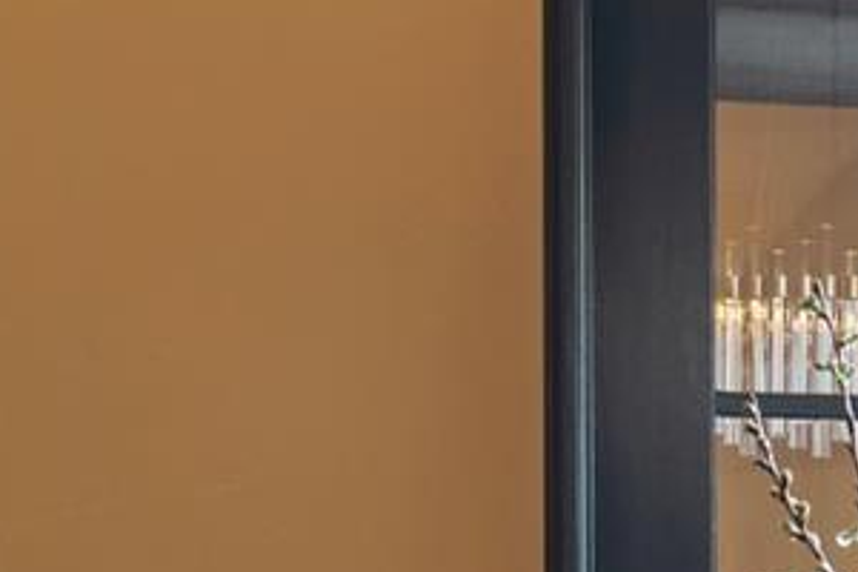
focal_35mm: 150
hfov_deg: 11.7
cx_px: 1928
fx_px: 3575
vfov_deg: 9.0
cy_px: 668
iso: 100
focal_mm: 30
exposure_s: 1/8
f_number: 9
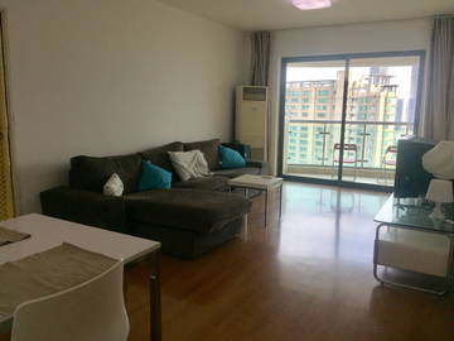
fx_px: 380
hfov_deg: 61.7
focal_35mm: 29
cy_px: 170
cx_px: 227
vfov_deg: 48.2
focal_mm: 4.15
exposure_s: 1/314
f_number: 2.2
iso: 32
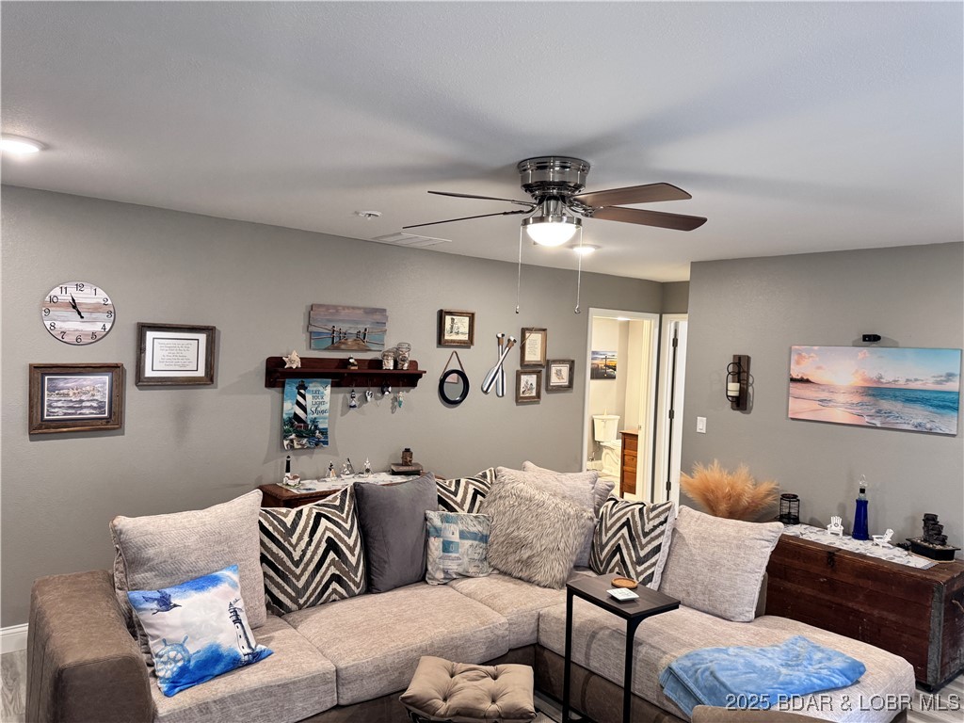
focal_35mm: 24
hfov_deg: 71.6
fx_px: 668
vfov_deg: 56.8
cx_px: 482
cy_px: 362
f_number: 1.78
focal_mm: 6.76
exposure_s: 1/60
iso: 250
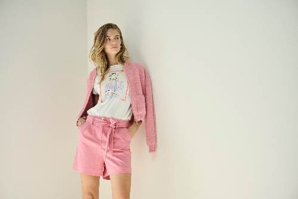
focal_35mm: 47
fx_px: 389
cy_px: 100
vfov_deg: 28.6
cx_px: 149
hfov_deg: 41.9
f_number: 4
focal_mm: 47
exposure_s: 1/200
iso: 200
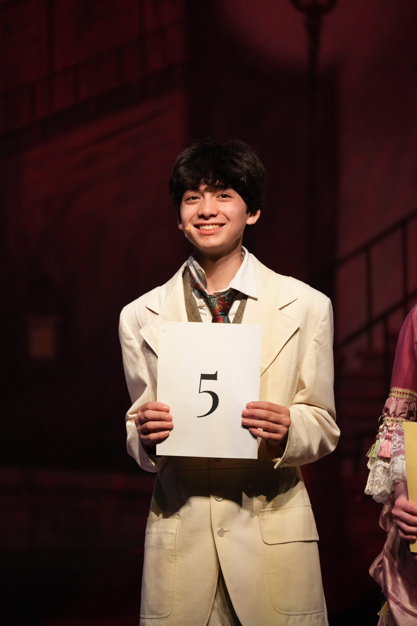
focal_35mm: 287
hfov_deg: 4.8
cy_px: 313
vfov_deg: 7.2
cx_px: 208
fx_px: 4986
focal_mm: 287
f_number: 6.3
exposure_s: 1/320
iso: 6400
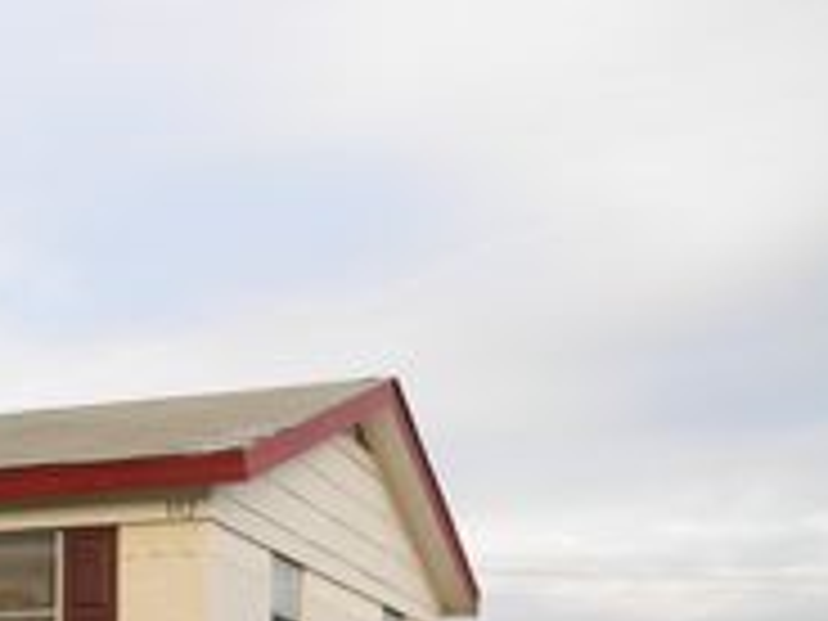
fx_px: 1818
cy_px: 691
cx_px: -220
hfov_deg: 23.1
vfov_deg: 18.6
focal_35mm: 76
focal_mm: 5
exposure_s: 1/190
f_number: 3.5
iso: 80
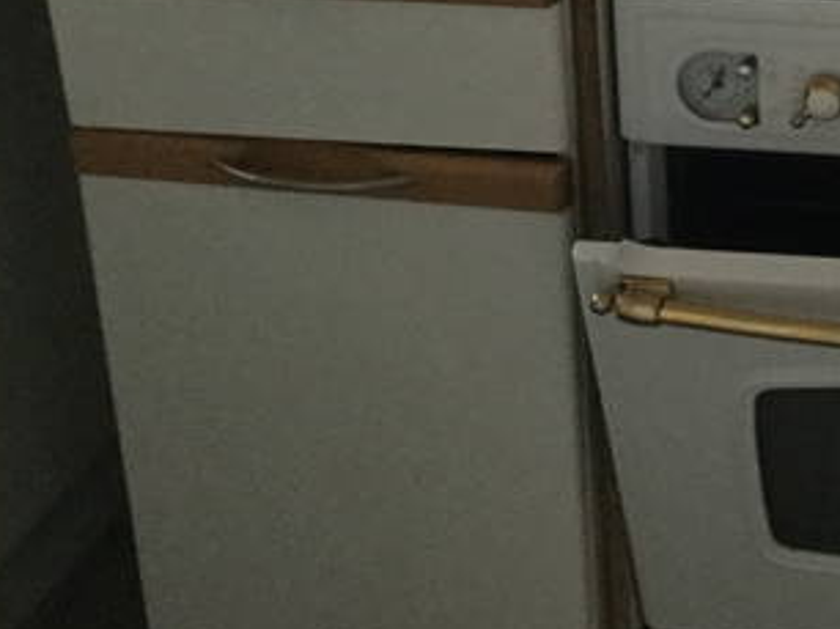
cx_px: 1049
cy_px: 8
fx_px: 1940
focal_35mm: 80
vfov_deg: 18.0
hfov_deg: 22.3
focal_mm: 3.3
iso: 400
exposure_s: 1/17
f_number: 2.4
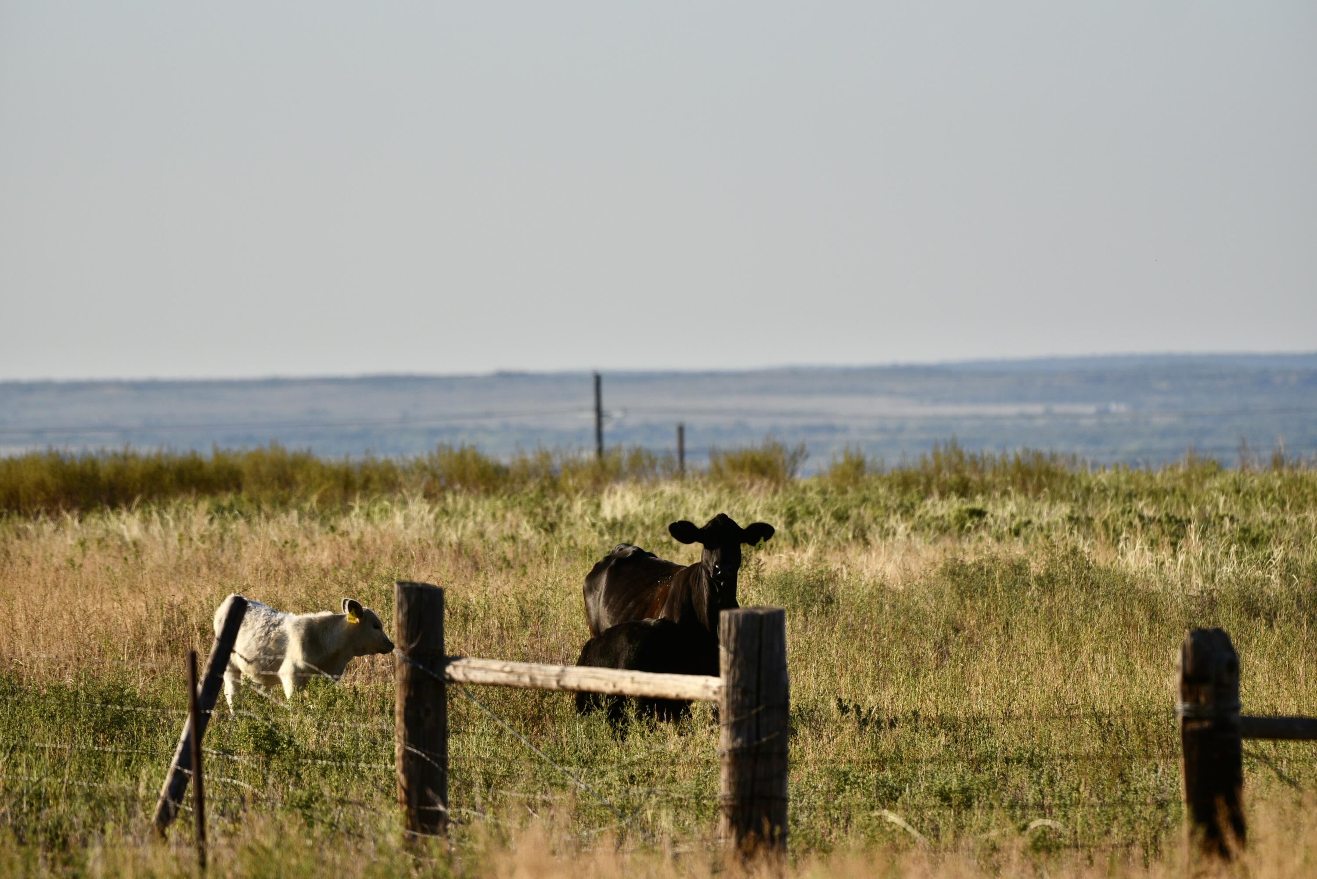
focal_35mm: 350
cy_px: 440
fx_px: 12807
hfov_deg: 5.9
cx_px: 658
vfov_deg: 3.9
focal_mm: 350
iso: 400
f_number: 5.6
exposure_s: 1/2000
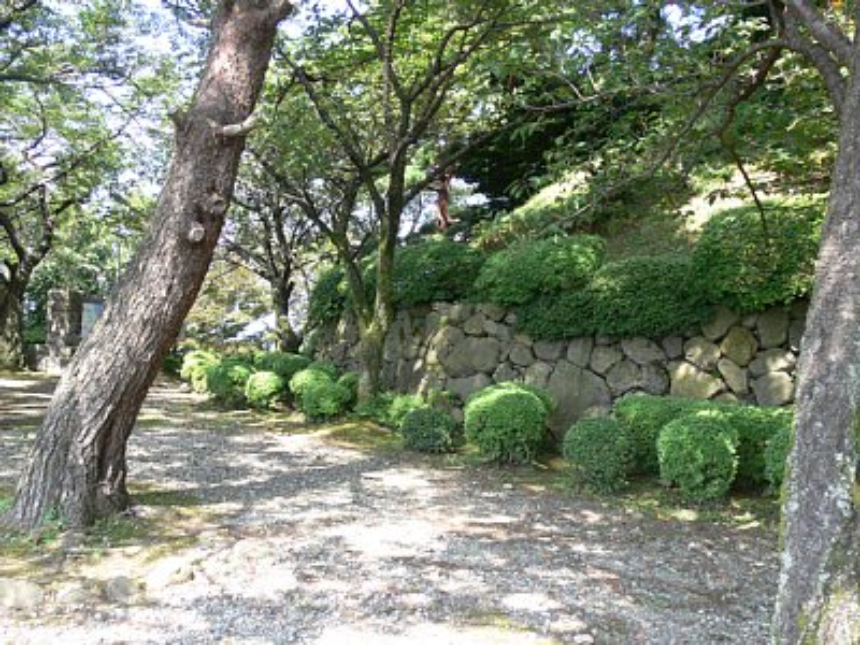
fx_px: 870
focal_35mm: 35
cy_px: 322
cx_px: 430
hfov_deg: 52.6
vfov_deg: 40.7
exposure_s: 1/60
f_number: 4
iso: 80
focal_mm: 7.4
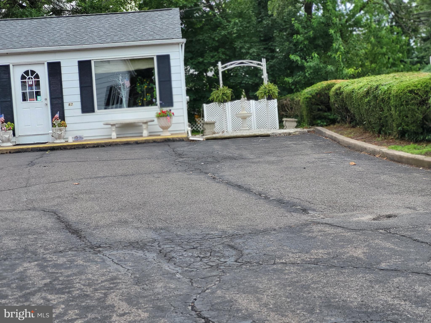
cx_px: 216
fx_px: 946
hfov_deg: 25.7
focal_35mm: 76
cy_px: 162
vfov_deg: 19.4
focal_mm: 7.12
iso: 25
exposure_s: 1/381
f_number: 2.4
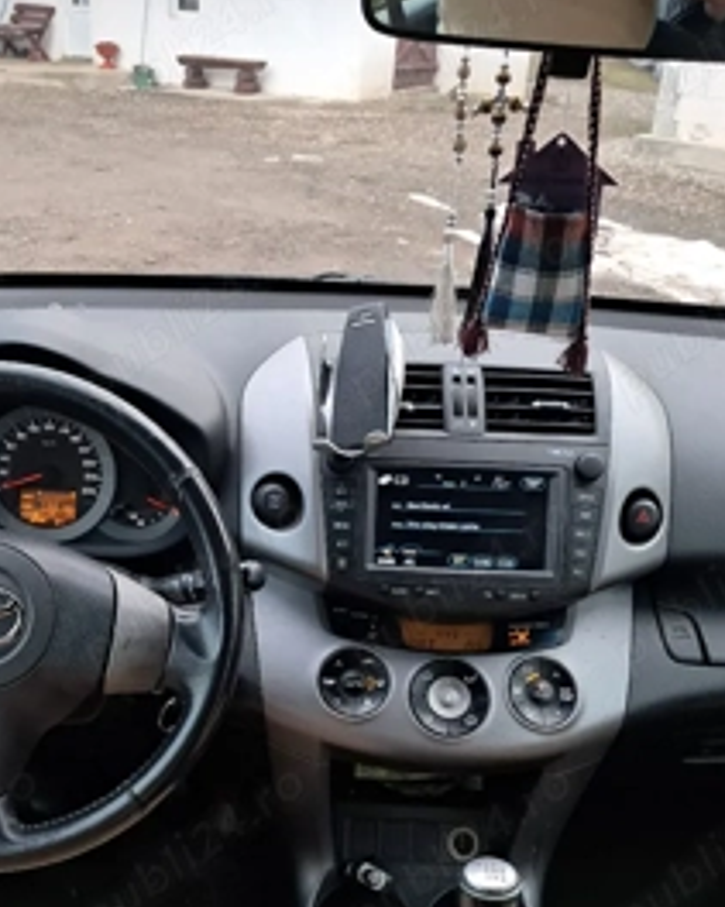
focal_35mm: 40
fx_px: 1073
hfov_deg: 37.0
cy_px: 625
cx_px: 261
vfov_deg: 44.9
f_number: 1.8
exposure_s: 1/60.2
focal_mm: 4
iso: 160
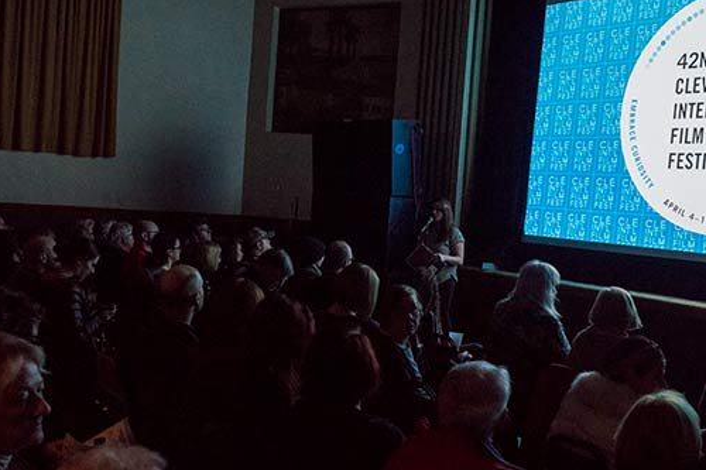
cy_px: 237
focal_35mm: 45
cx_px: 469
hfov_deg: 43.0
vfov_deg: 29.8
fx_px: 882
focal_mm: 30
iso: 3200
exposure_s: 1/125
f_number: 6.3
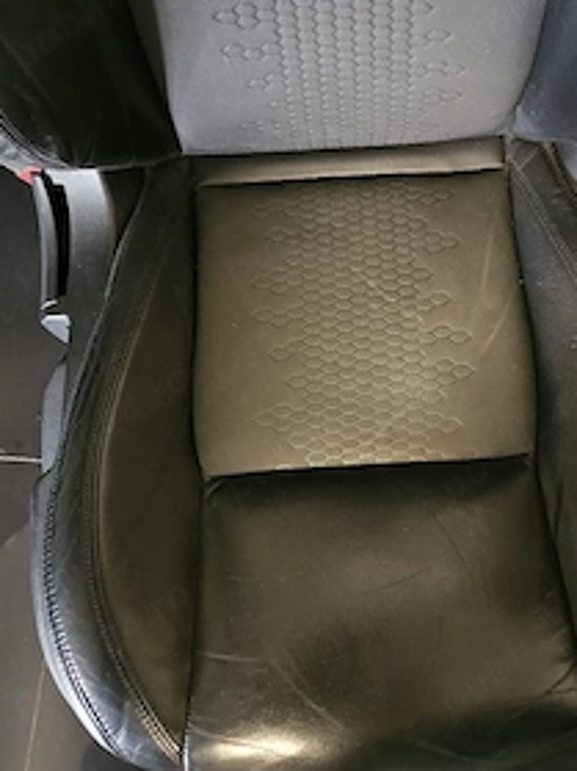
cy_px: 251
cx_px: 370
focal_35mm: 33
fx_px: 734
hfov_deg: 42.5
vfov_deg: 54.2
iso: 1600
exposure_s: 1/16.7
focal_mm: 5.4
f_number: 1.8
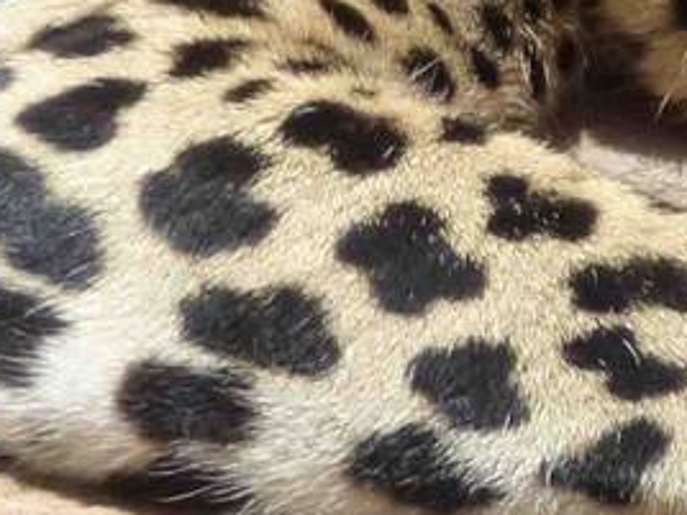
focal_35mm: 2232
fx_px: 44297
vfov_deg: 0.7
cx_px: 661
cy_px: 10
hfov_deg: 0.9
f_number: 5.9
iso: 160
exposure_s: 1/200
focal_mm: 67
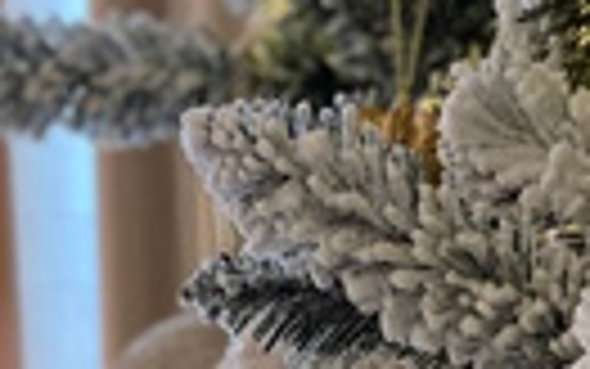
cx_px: 653
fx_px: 2027
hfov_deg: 16.1
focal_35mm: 126
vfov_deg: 8.5
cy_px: 1143
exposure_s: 1/50
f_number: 1.8
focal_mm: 4.25
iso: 320
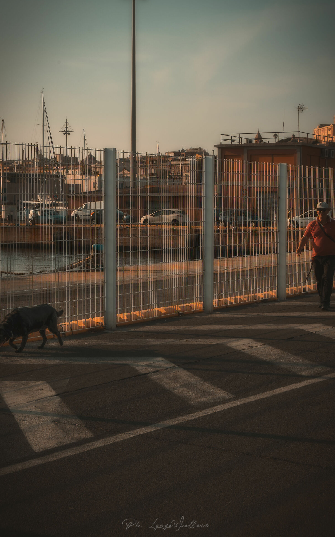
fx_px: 803
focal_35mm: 55
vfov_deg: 36.9
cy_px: 266
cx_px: 173
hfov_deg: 23.6
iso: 200
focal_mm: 35.5
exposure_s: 1/250
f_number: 8
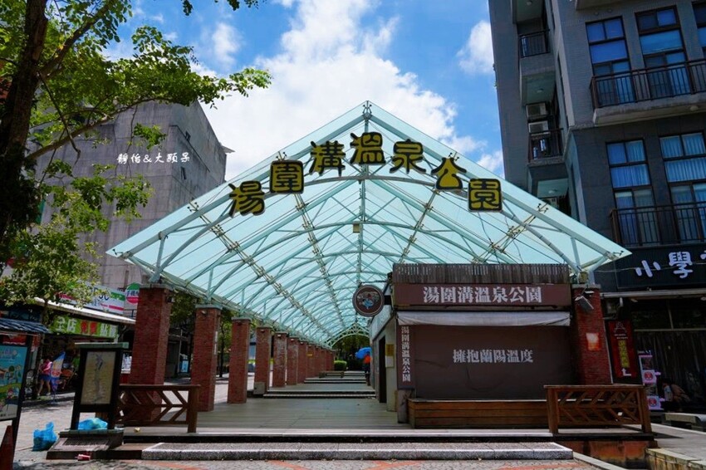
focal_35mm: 24
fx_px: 470
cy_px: 235
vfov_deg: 53.1
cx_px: 353
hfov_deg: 73.8
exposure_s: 1/1250
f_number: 8
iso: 320
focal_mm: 24
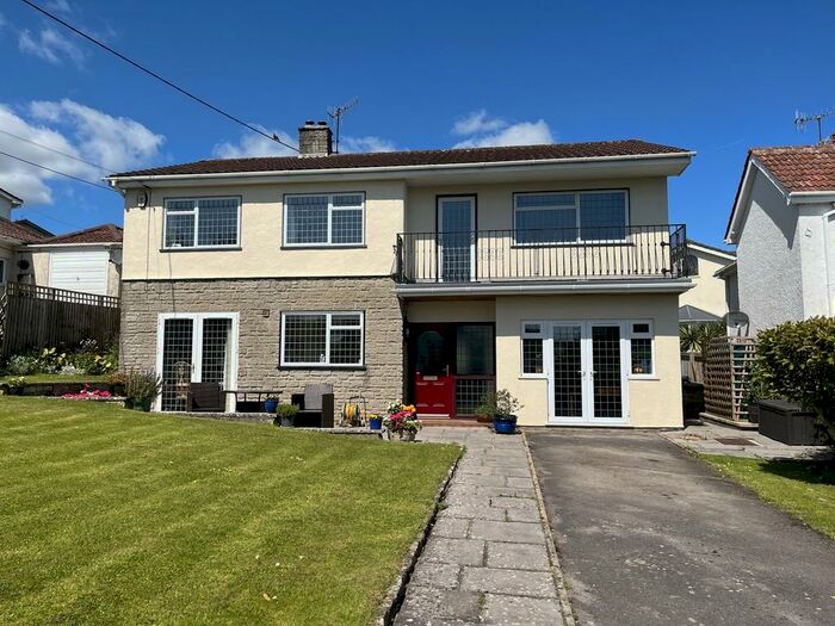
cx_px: 418
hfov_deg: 67.3
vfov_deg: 53.1
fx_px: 627
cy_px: 313
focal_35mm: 26
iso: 50
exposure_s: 1/5319
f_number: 1.6
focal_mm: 5.1
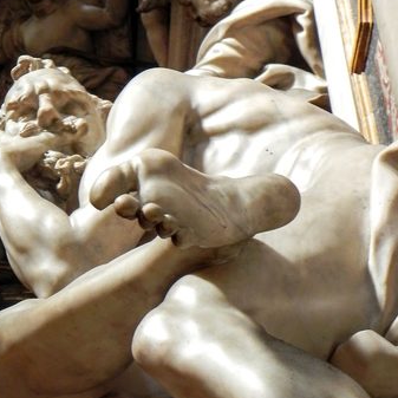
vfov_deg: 14.6
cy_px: 52
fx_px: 1535
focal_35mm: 118
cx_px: 154
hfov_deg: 14.8
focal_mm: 13.4
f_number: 4
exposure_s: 1/7.4
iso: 400
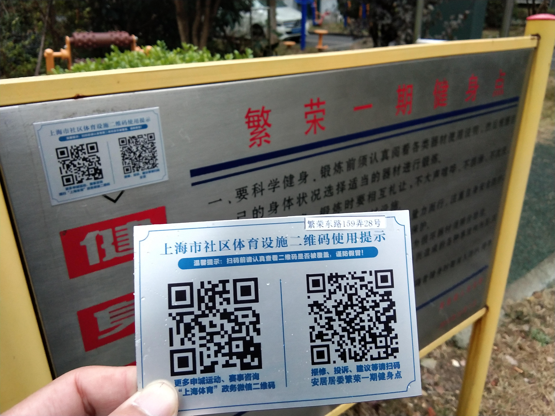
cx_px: 278
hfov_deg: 58.4
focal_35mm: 31
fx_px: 497
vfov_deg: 45.4
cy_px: 208
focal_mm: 3.69
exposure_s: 1/33.3
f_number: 2.2
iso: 320
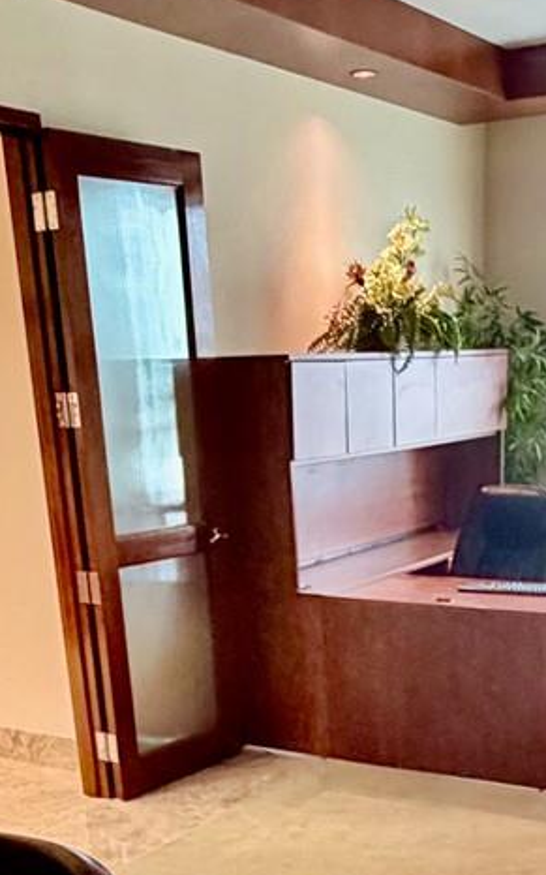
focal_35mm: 51
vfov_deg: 36.0
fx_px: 1215
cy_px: 858
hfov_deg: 25.2
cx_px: 372
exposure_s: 1/60
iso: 500
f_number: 2.2
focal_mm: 2.22
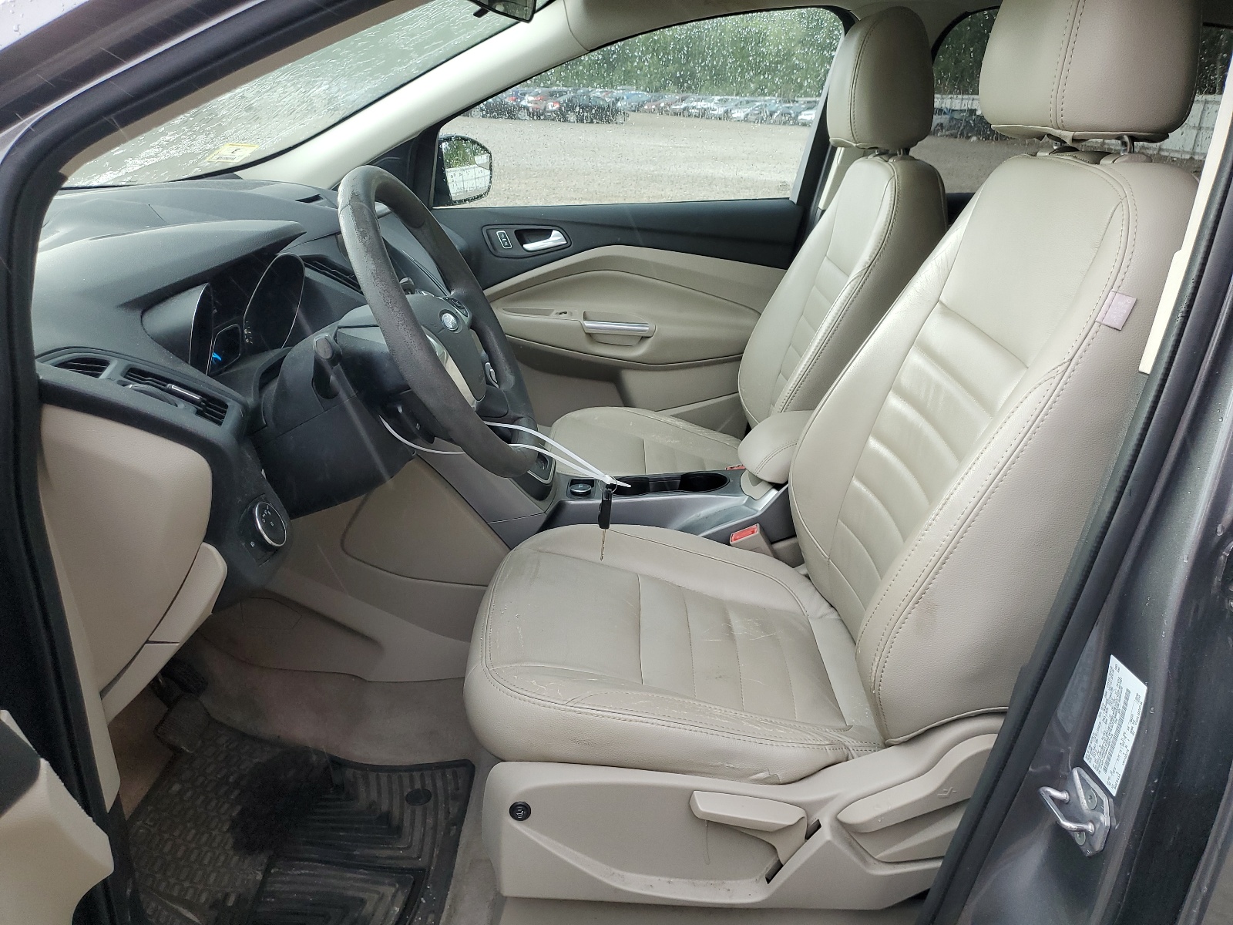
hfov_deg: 67.3
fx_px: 926
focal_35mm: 26
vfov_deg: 53.1
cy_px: 462
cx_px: 616
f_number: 1.5
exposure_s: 1/120
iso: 70
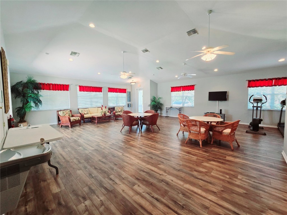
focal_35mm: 13
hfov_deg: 106.2
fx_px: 108
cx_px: 144
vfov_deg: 89.9
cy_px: 108
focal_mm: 2.2
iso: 80
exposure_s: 1/60.2
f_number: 2.2
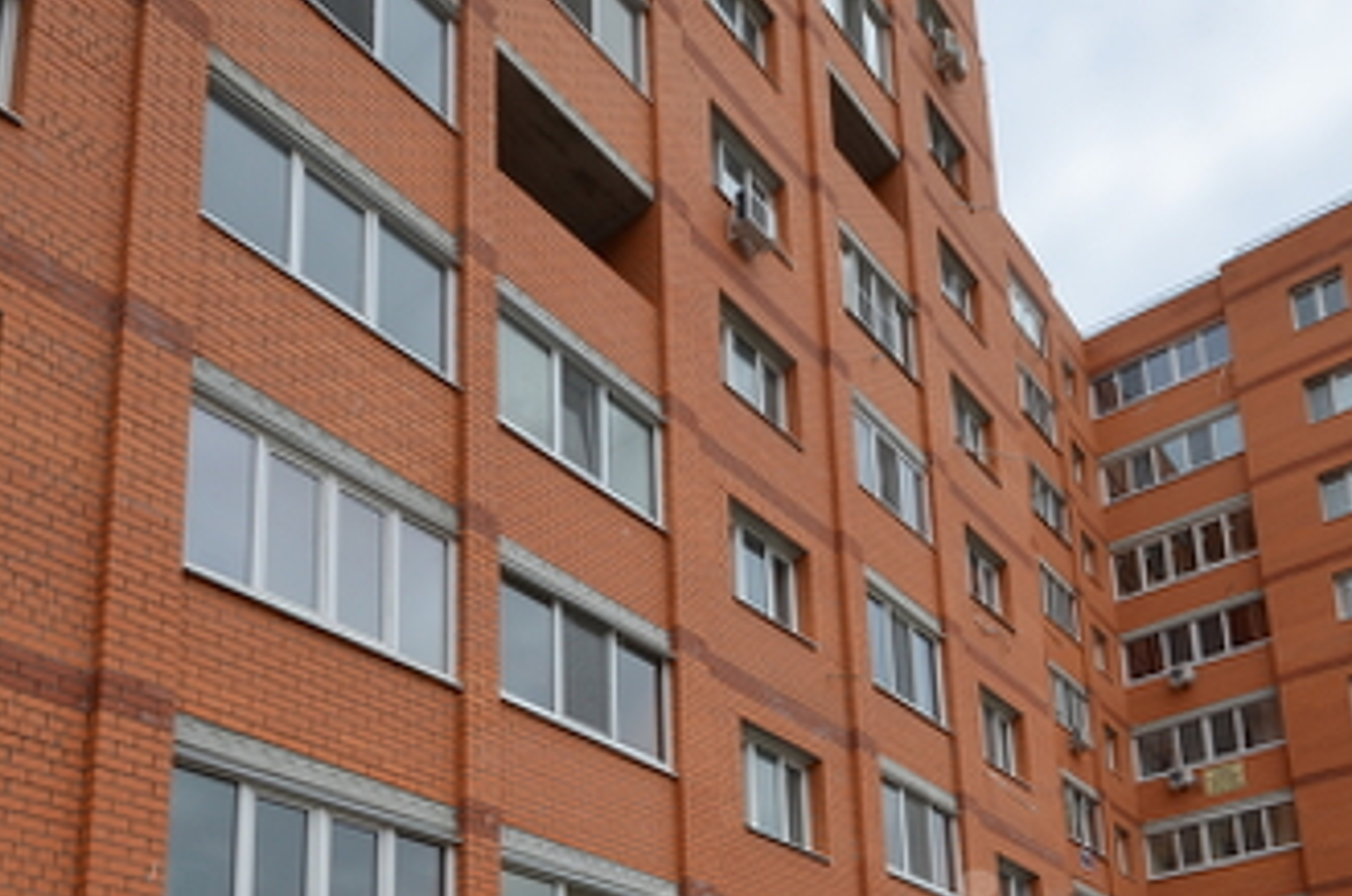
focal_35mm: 33
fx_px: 1237
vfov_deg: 35.0
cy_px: 949
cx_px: 760
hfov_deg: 57.1
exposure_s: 1/250
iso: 140
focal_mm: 10
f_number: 8
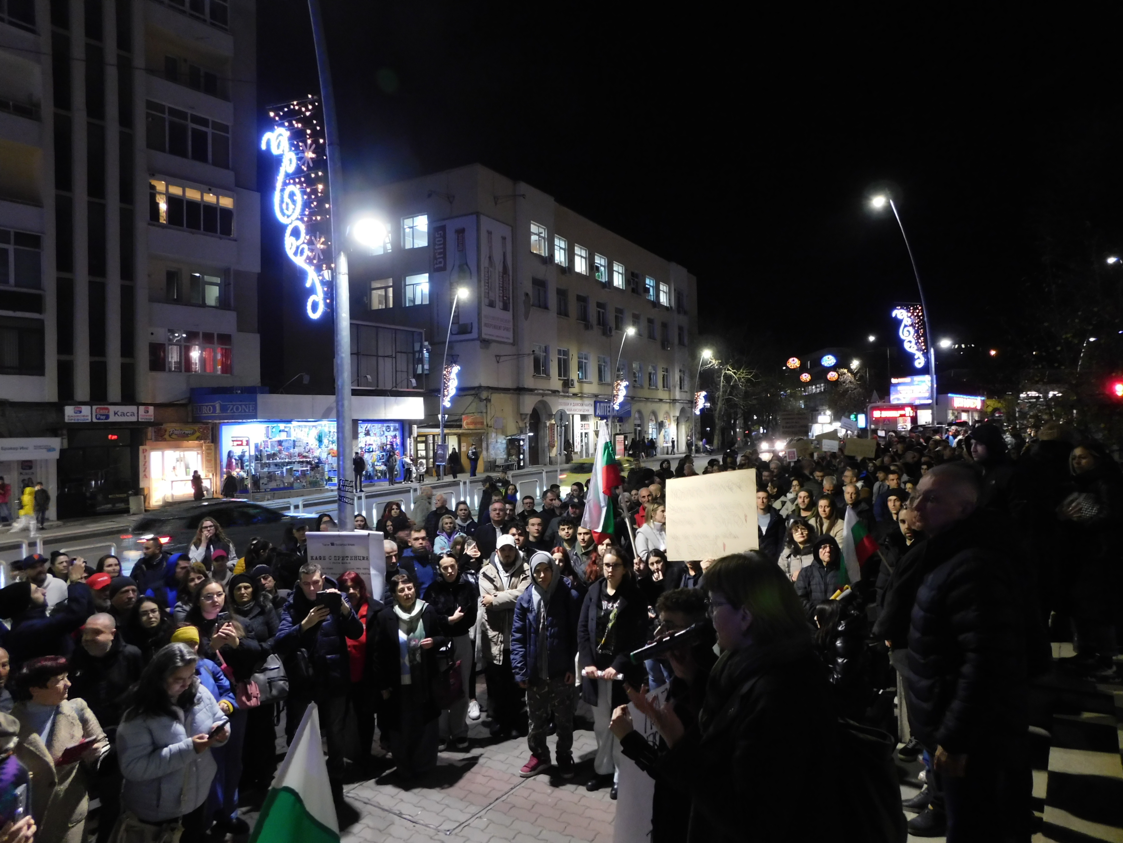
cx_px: 562
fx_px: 746
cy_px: 422
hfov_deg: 73.9
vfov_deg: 58.9
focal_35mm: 23
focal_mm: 4
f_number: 3
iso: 800
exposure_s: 1/15
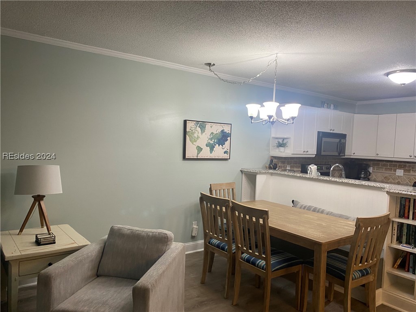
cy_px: 156
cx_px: 208
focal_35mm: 26
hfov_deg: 67.3
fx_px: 312
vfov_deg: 53.1
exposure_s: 1/60
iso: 80
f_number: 1.8
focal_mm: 4.25
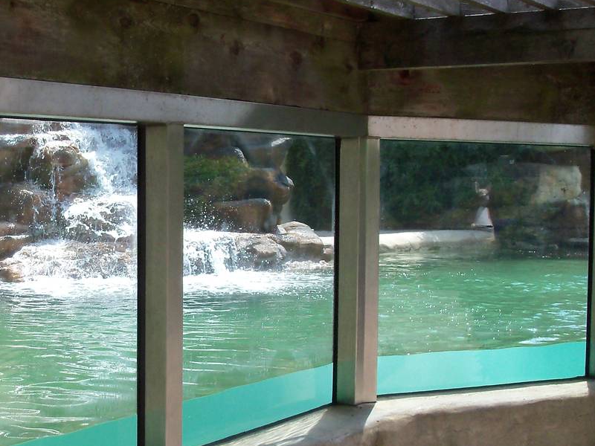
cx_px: 83
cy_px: 320
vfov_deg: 20.9
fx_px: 1203
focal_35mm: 70
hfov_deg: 27.0
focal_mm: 6.3
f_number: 3
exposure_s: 1/500
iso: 80
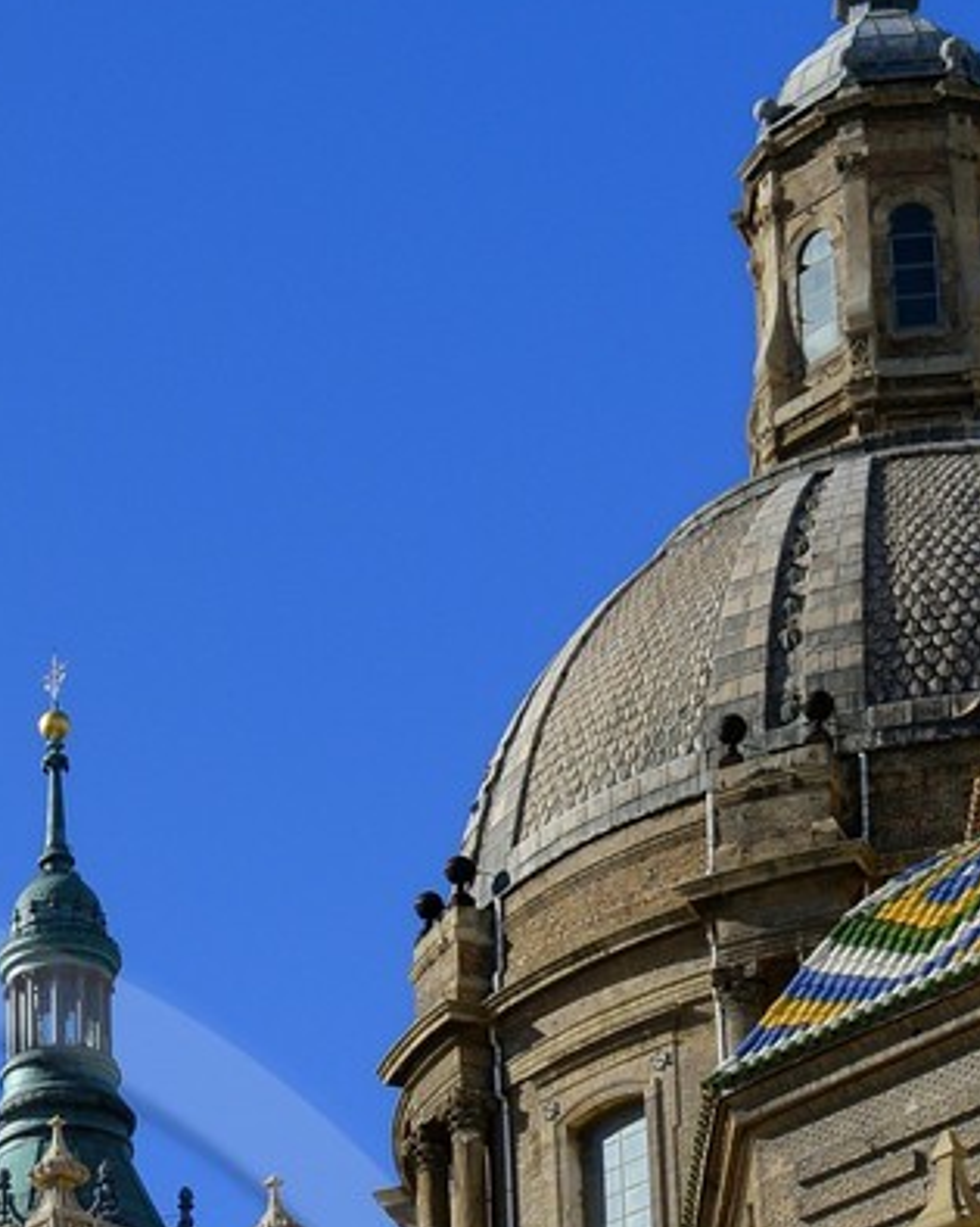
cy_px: 1853
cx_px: -305
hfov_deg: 12.3
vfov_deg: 14.7
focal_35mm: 122
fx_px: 4425
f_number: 11
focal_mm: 32
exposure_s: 1/250
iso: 100
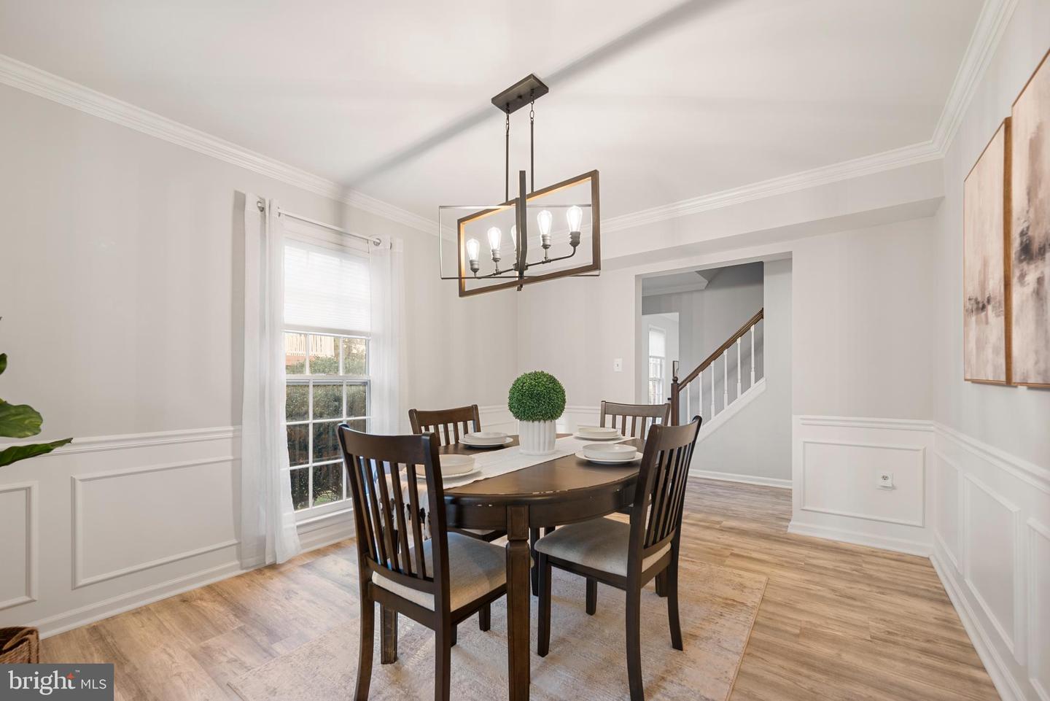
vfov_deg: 81.2
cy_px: 350
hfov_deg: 104.2
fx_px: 408
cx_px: 525
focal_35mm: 14
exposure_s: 1/8
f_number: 4
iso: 100
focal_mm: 14
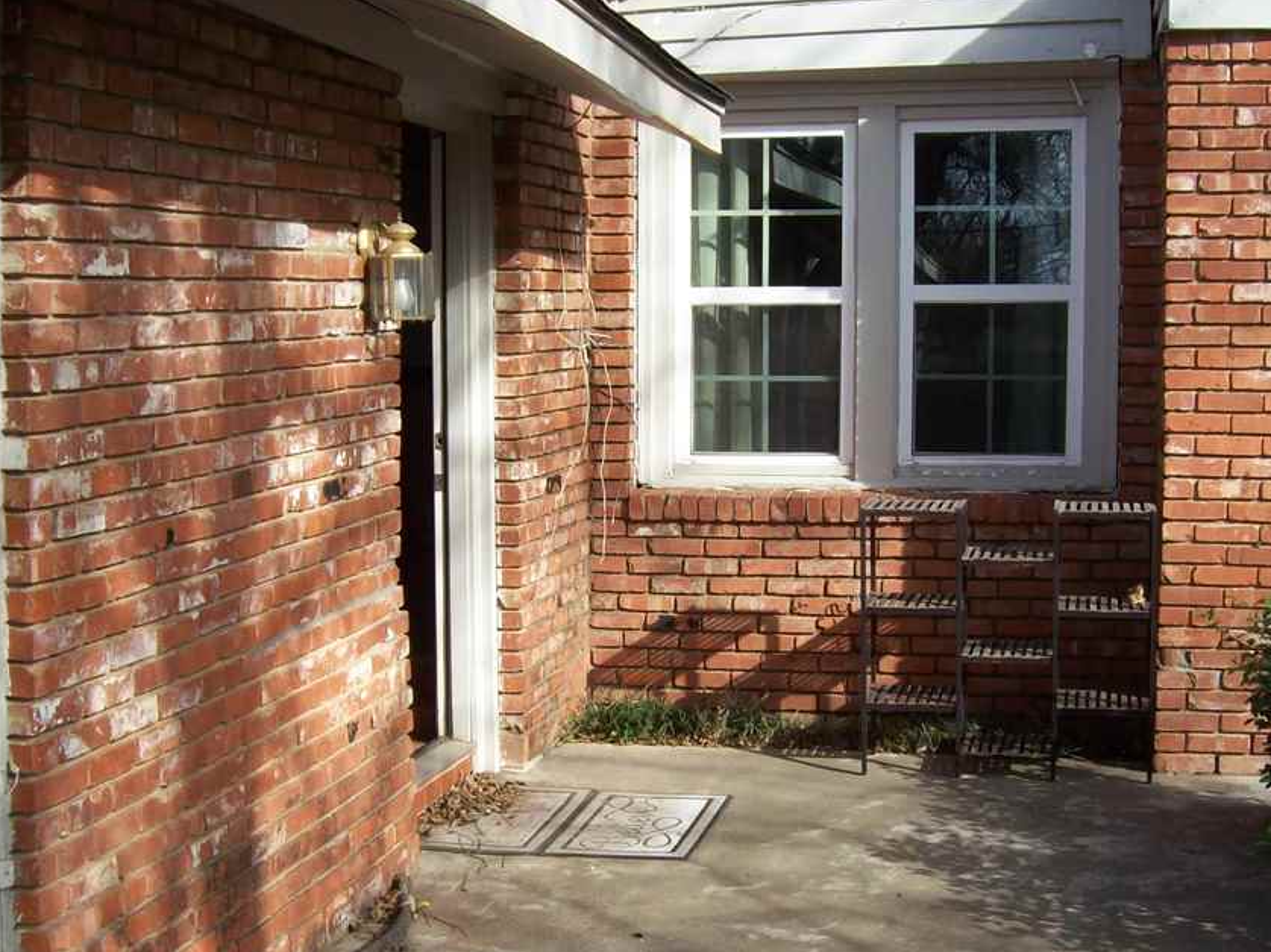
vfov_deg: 26.5
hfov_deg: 34.9
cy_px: 551
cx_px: 616
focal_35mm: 55
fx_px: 2019
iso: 80
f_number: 4.8
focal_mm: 6
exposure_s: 1/299
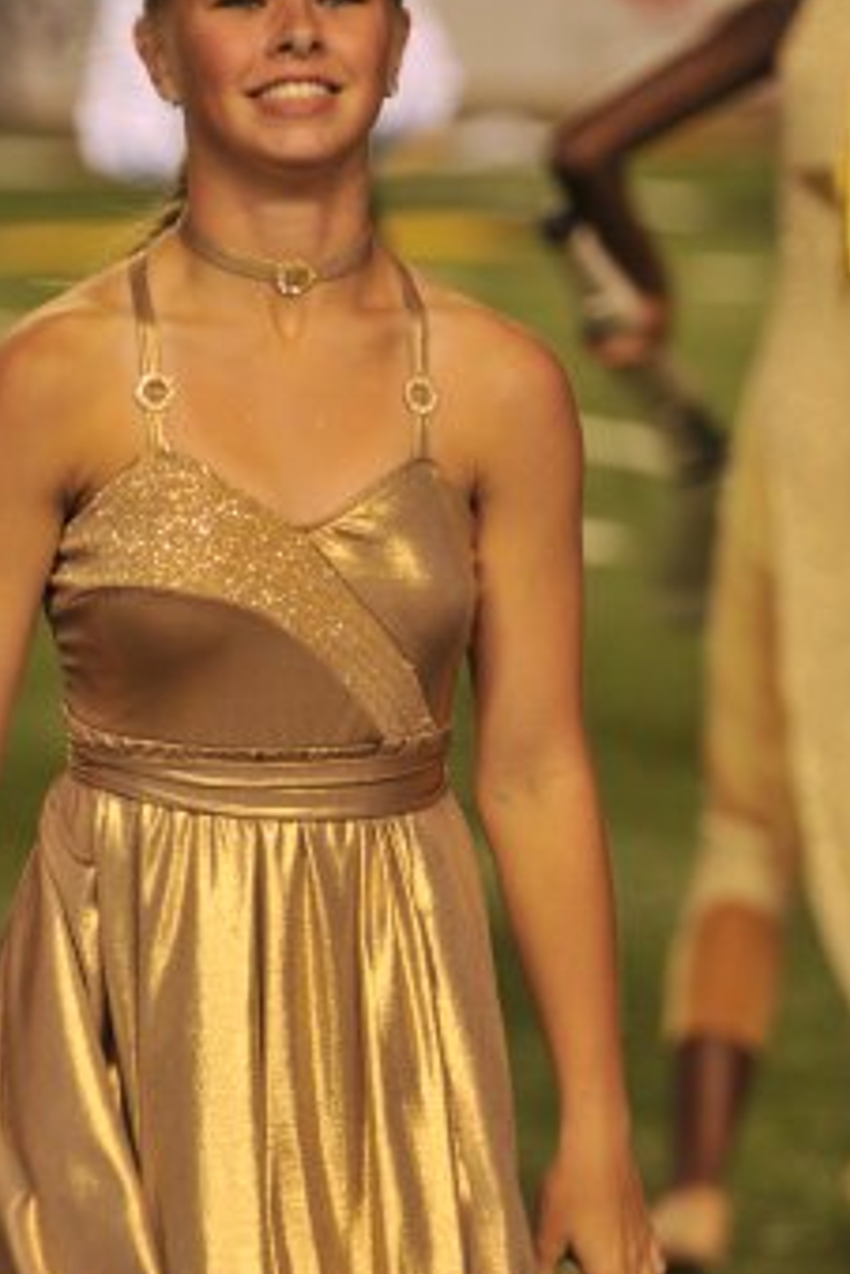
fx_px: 12218
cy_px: 894
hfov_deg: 4.0
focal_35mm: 345
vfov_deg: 6.0
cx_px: 190
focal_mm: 130
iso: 200
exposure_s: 1/100
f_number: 2.8
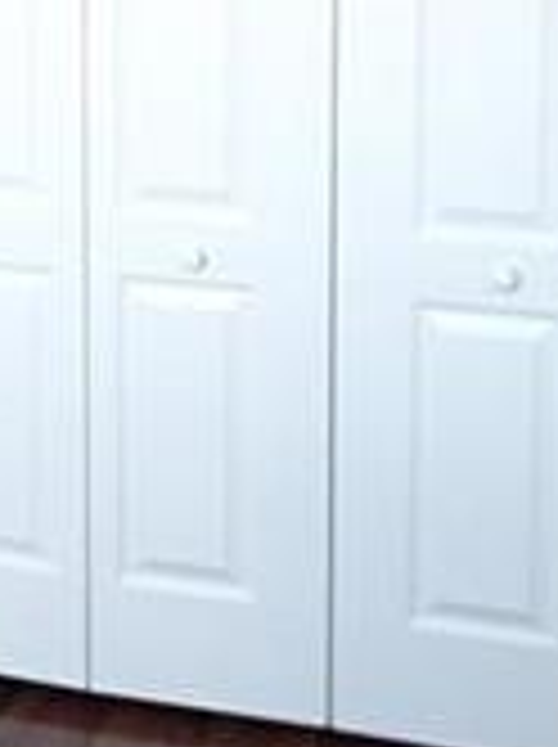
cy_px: 9
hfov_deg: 15.2
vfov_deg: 20.3
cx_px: -90
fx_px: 2026
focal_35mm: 94
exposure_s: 1/60
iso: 125
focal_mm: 3.93
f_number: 1.7
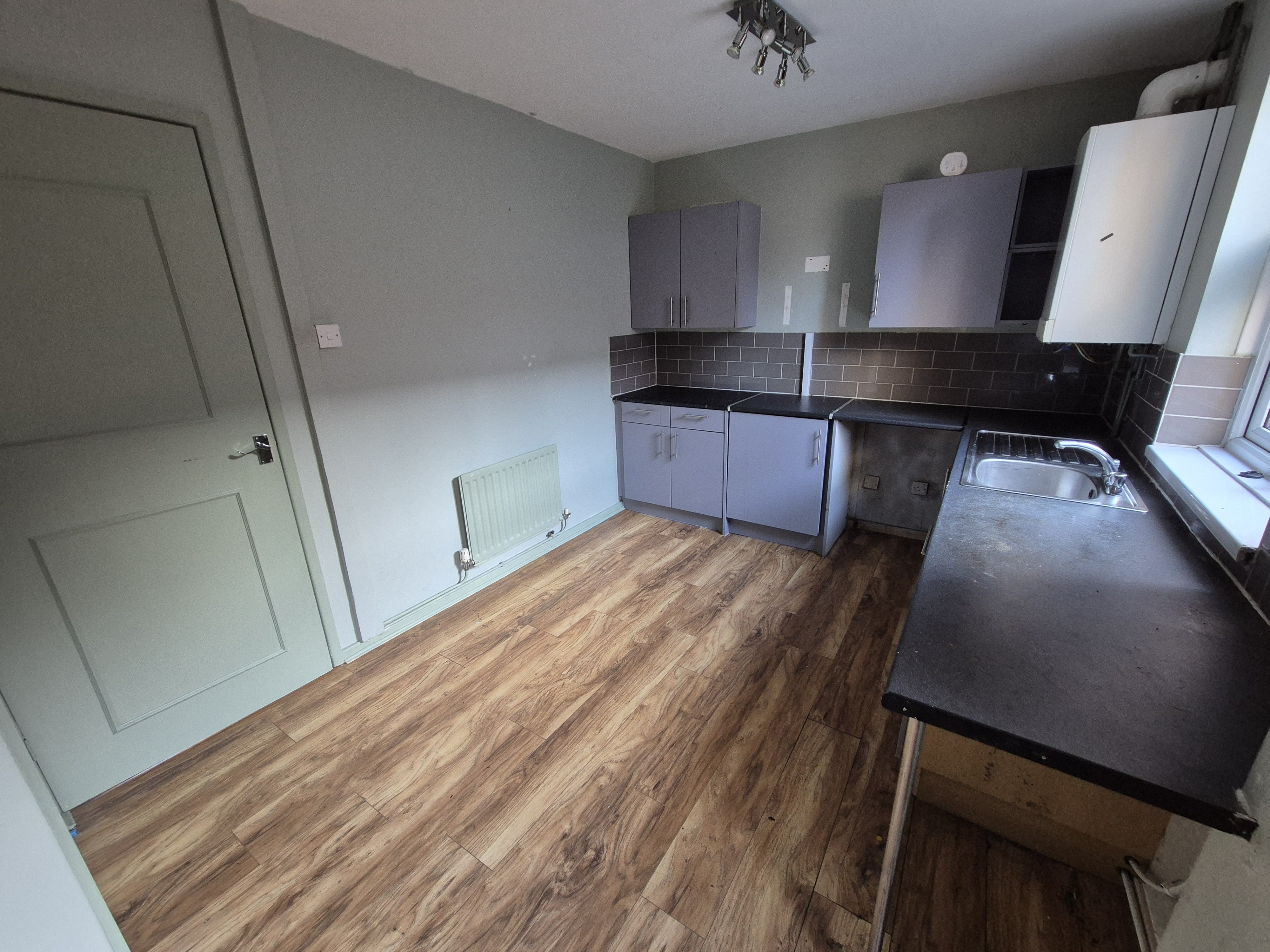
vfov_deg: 89.9
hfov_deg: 106.2
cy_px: 476
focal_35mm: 13
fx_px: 477
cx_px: 635
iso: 500
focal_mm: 2.2
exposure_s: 1/50
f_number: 2.2
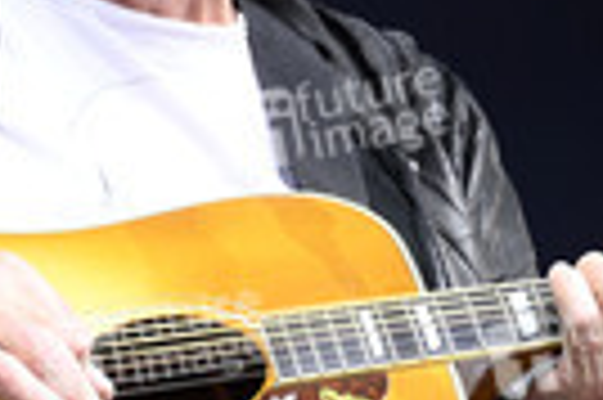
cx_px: 214
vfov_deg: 1.6
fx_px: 14120
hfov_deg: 2.4
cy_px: 9
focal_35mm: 844
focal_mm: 250
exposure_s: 1/200
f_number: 6.3
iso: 640
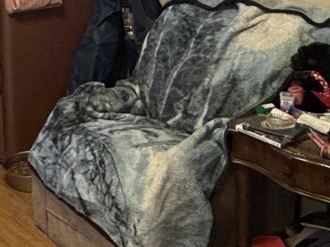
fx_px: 658
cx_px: 98
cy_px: -117
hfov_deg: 27.9
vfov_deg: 18.9
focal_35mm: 69
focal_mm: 2.22
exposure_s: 1/60
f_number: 2.2
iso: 640
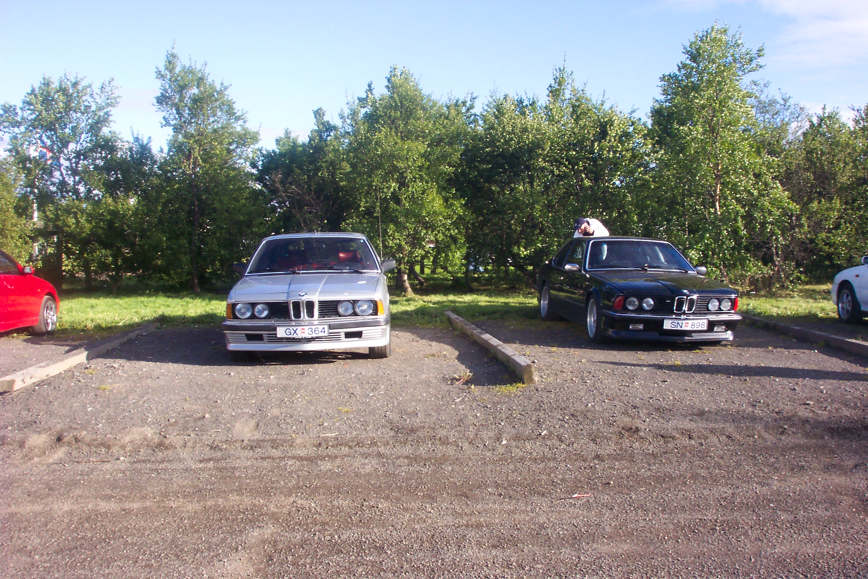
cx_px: 434
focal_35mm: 35
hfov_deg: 54.4
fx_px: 844
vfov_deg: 37.9
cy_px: 290
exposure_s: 1/60
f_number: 9.5
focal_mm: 7.5
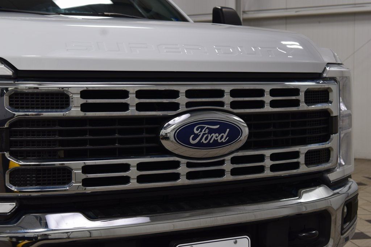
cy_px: 124
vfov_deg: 21.6
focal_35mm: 63
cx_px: 186
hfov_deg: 31.9
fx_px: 649
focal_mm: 42
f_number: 7.1
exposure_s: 1/25
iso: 400
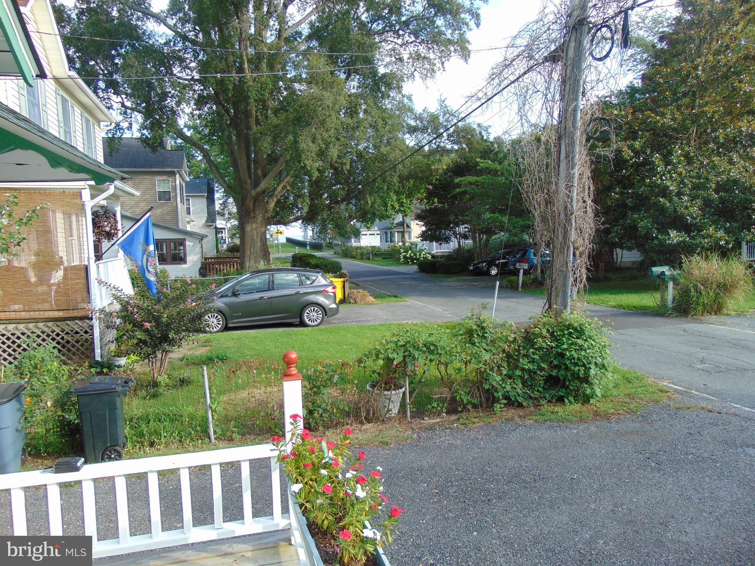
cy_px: 283
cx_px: 378
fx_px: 545
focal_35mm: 25
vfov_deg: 54.9
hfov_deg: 69.4
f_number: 3
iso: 80
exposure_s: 1/250
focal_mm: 4.5
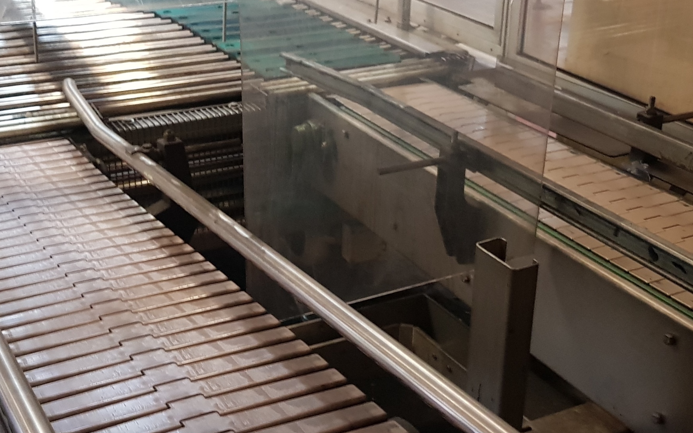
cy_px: 233
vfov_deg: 25.3
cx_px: 332
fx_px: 963
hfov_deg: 39.6
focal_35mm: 51
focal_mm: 4.3
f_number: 1.7
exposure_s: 1/13
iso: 250
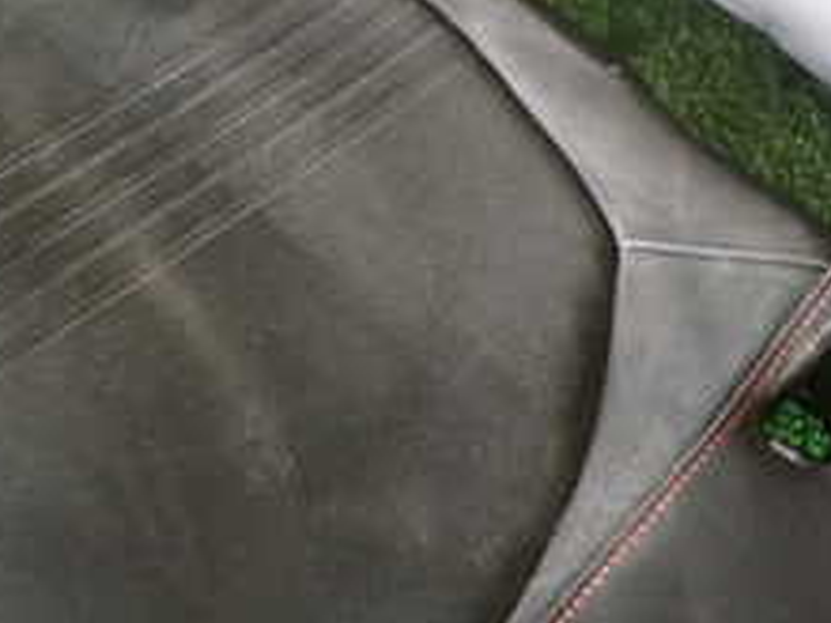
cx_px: 49
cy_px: 268
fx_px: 1969
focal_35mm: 82
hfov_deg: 23.1
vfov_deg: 18.0
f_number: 2.3
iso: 200
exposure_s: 1/50
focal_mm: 5.4
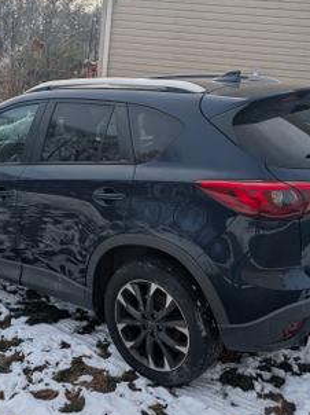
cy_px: 186
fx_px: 478
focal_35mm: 40
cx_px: 107
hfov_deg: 35.6
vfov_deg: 46.8
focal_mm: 6.9
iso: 18
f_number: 1.68
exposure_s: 1/1610
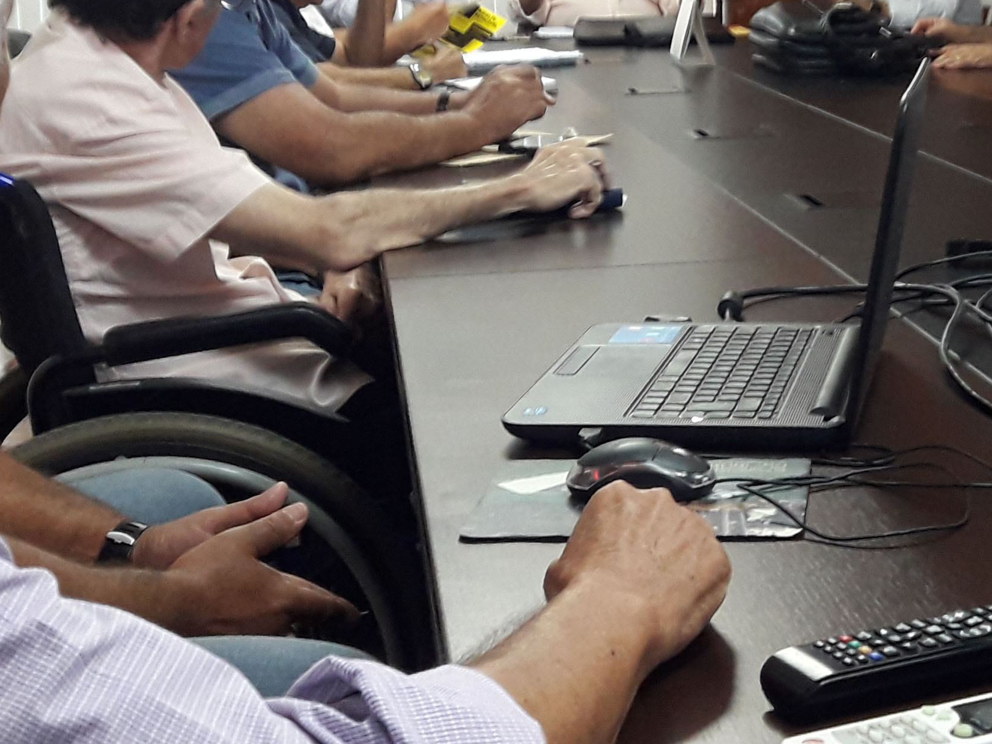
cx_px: 727
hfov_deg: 27.4
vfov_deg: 20.9
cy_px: 203
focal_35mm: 70
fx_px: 2006
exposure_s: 1/24
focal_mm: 3.7
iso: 160
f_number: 1.9
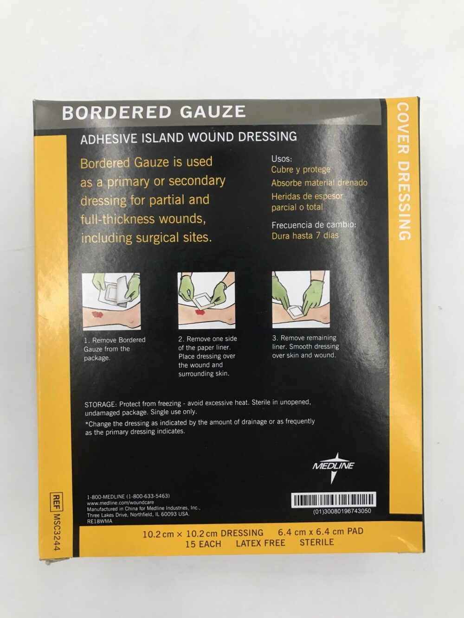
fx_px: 500
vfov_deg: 63.4
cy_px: 309
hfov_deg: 49.8
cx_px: 232
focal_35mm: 28
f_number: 1.8
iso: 32
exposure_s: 1/30
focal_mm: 3.99
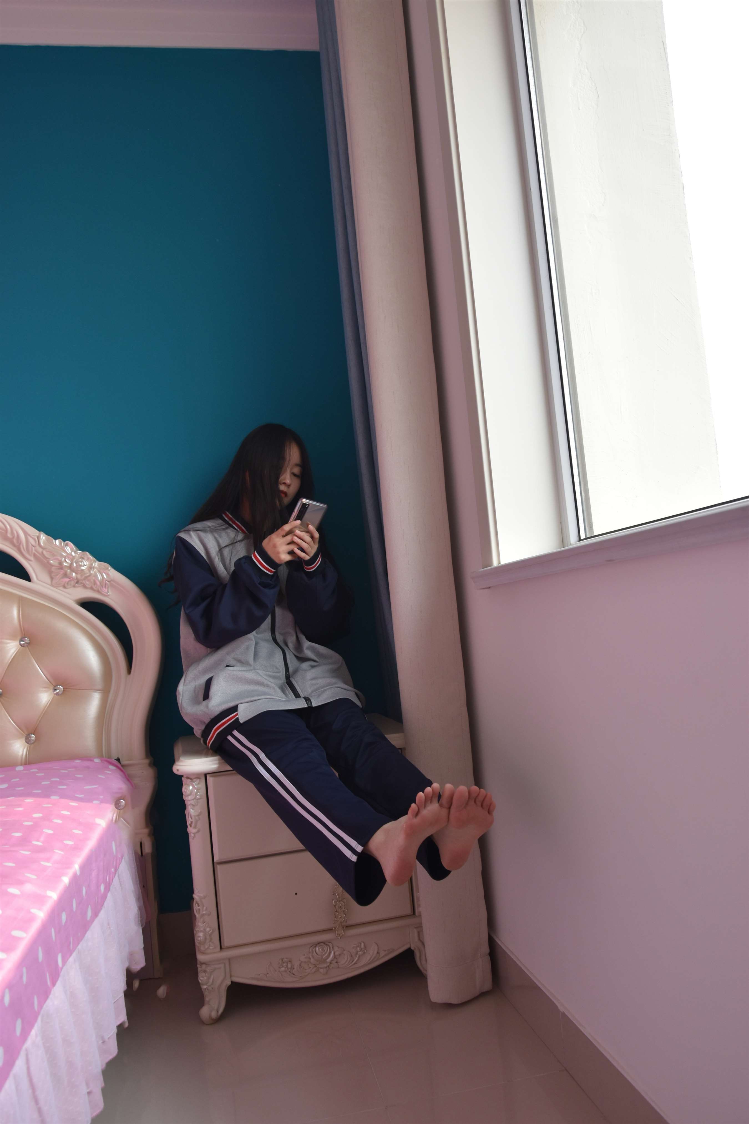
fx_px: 843
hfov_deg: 47.9
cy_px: 562
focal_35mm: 27
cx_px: 374
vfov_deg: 67.4
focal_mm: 18
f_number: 5.6
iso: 320
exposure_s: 1/250
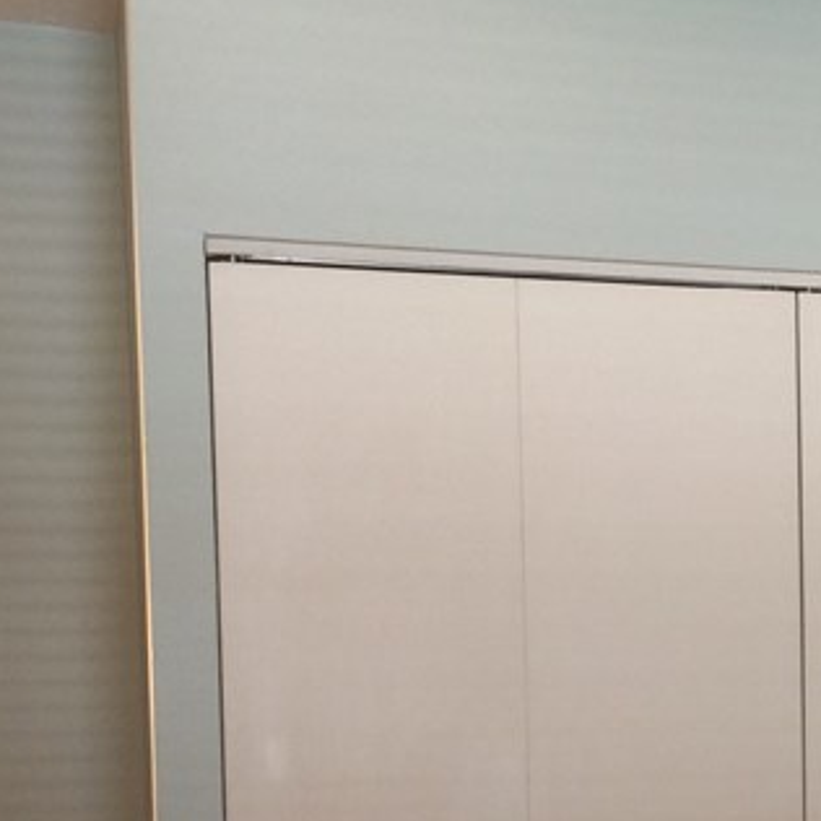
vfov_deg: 20.3
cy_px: 811
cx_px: 1029
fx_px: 2227
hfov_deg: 19.5
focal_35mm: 83
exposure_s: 1/30
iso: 125
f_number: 2.2
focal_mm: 4.15
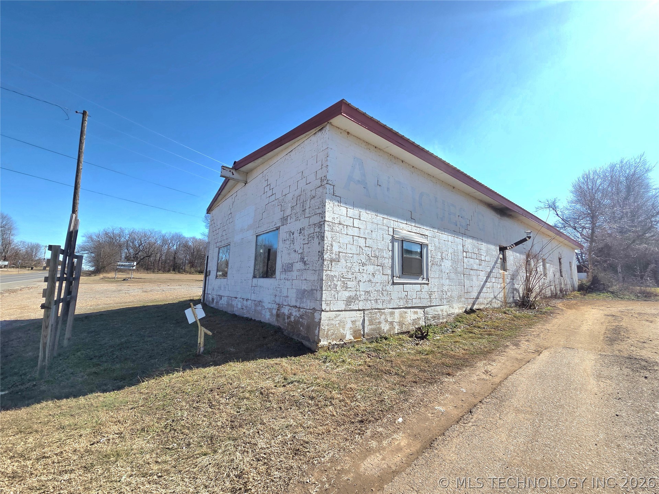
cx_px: 330
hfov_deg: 106.2
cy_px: 247
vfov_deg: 89.9
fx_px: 247
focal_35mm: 13
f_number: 2.2
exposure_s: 1/2500
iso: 50
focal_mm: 2.2
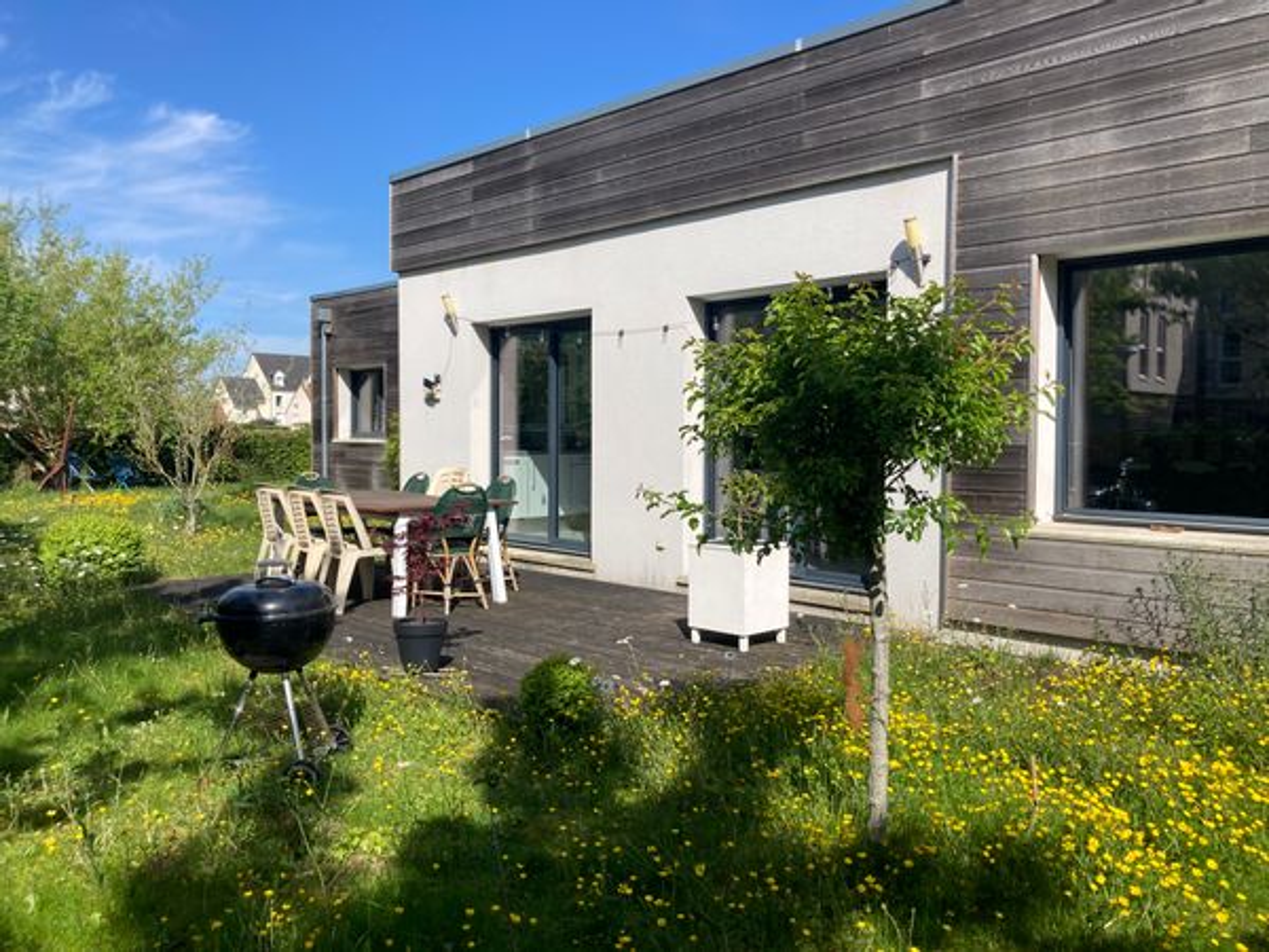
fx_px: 1026
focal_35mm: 28
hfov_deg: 63.4
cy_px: 476
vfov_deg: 49.7
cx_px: 634
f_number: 1.8
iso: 20
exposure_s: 1/2183
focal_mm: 3.99
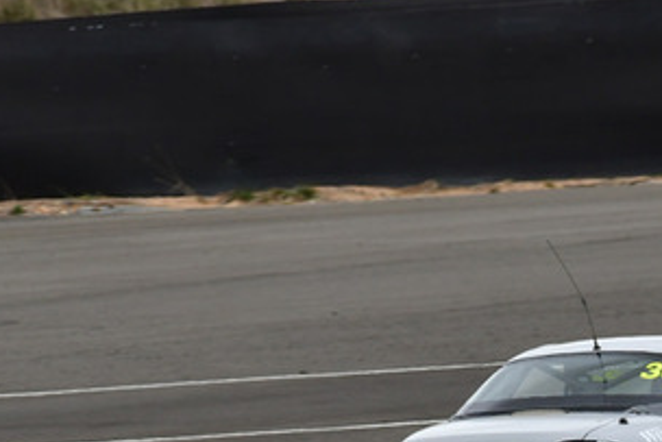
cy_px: 438
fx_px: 36352
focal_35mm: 1976
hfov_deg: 1.0
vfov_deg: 0.7
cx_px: 616
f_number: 11
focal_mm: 500
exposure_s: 1/640
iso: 640
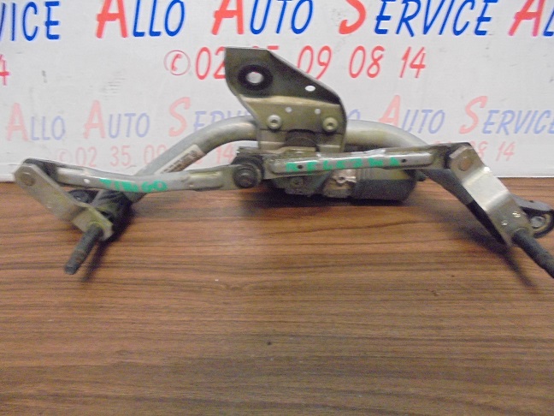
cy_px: 208
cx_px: 277
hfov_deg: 67.3
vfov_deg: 53.1
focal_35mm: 26
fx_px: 416
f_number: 3.5
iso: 800
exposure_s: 1/20
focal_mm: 4.6
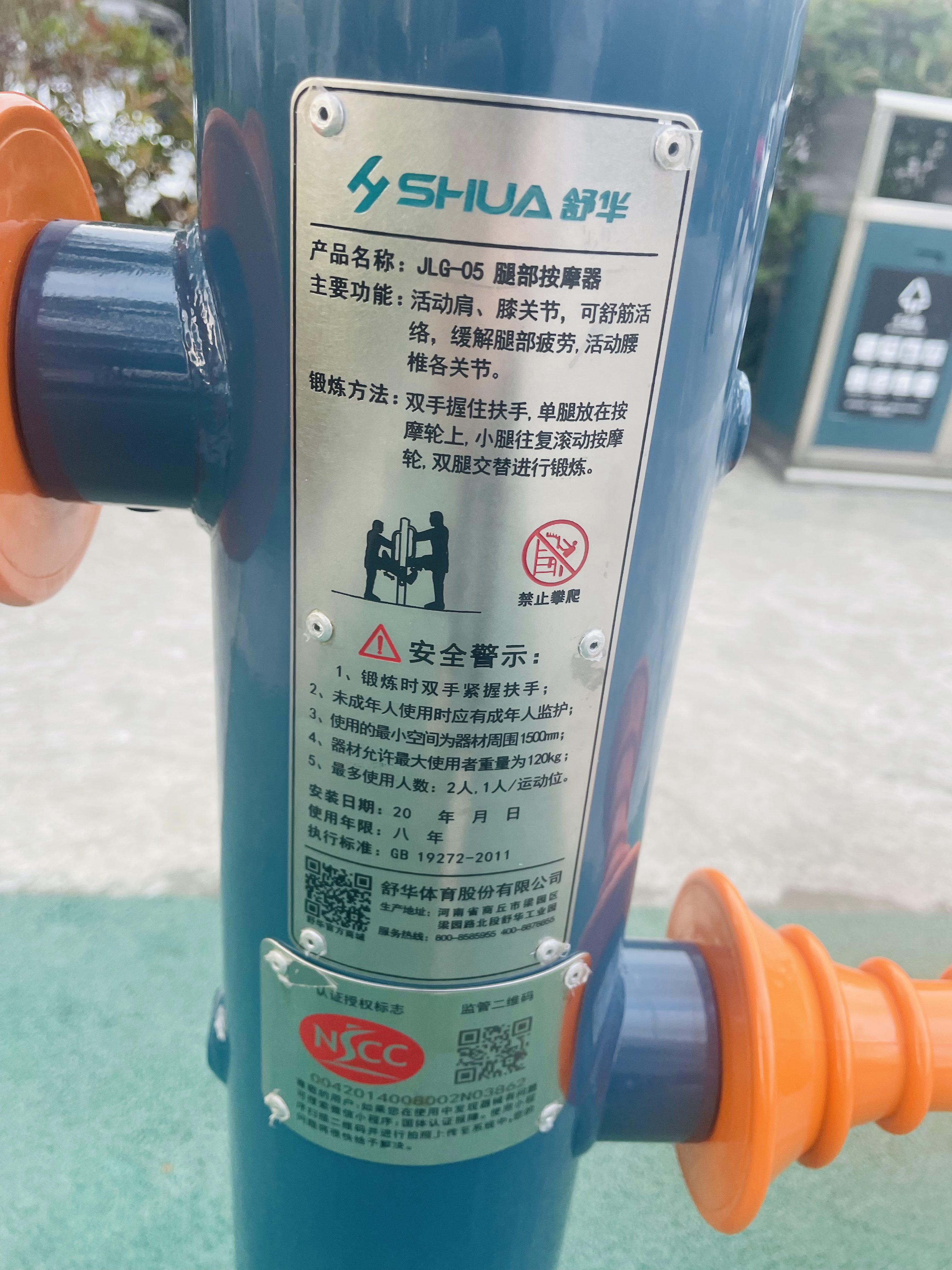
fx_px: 953
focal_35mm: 26
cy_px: 635
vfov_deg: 67.3
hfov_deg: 53.1
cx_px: 476
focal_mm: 4.2
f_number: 1.6
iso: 64
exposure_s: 1/121
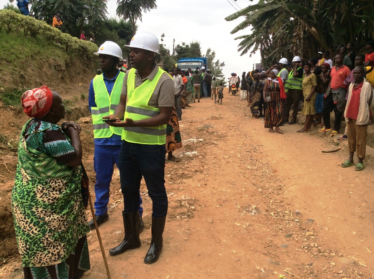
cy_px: 140
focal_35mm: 32
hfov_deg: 56.9
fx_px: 345
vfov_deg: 44.1
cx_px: 187
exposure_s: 1/318
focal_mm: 3.3
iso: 32
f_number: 2.4
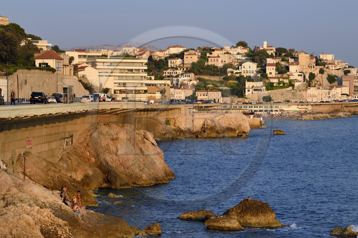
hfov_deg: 20.0
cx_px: 179
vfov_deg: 13.4
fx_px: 1013
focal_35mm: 102
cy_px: 119
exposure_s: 1/320
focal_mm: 102
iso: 200
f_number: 9
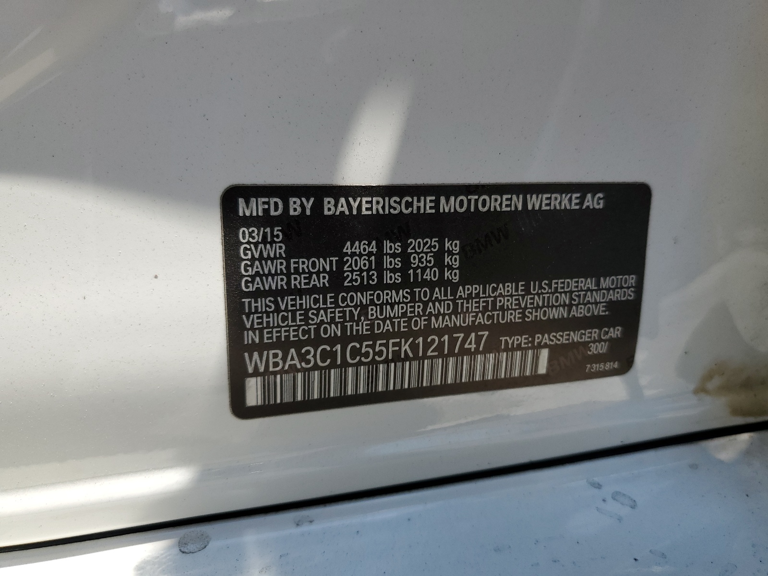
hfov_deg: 67.3
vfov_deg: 53.1
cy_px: 288
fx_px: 577
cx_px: 384
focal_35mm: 26
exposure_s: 1/1429
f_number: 1.5
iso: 50
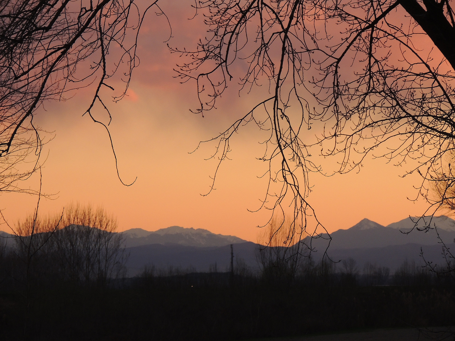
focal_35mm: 275
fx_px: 3615
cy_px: 170
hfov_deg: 7.2
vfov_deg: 5.4
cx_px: 228
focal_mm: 49
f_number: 4.7
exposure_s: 1/200
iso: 400
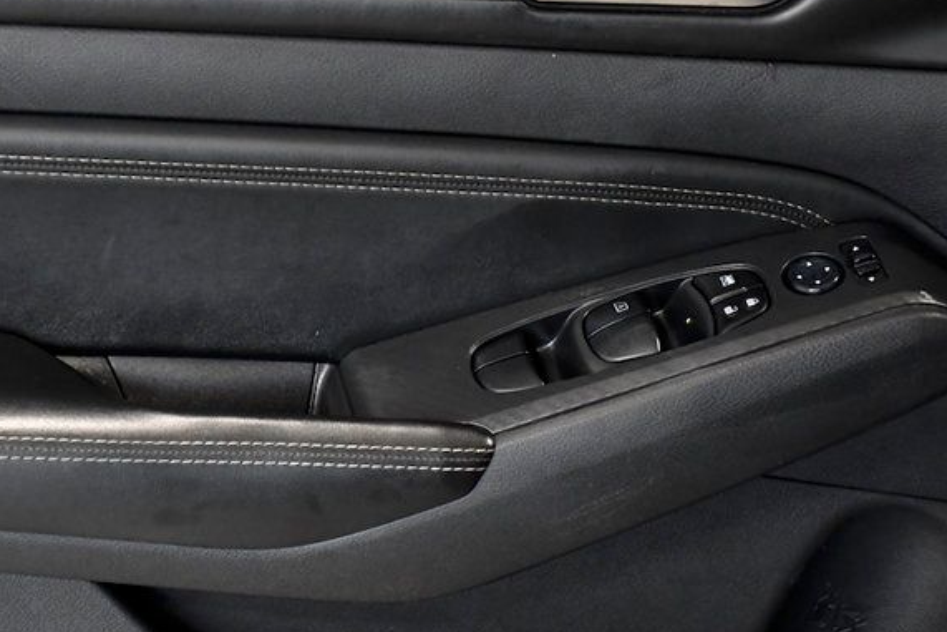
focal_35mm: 113
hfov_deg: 18.1
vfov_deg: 12.1
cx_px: 446
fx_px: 2973
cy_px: 329
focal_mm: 42
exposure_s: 1/200
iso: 2500
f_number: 4.5
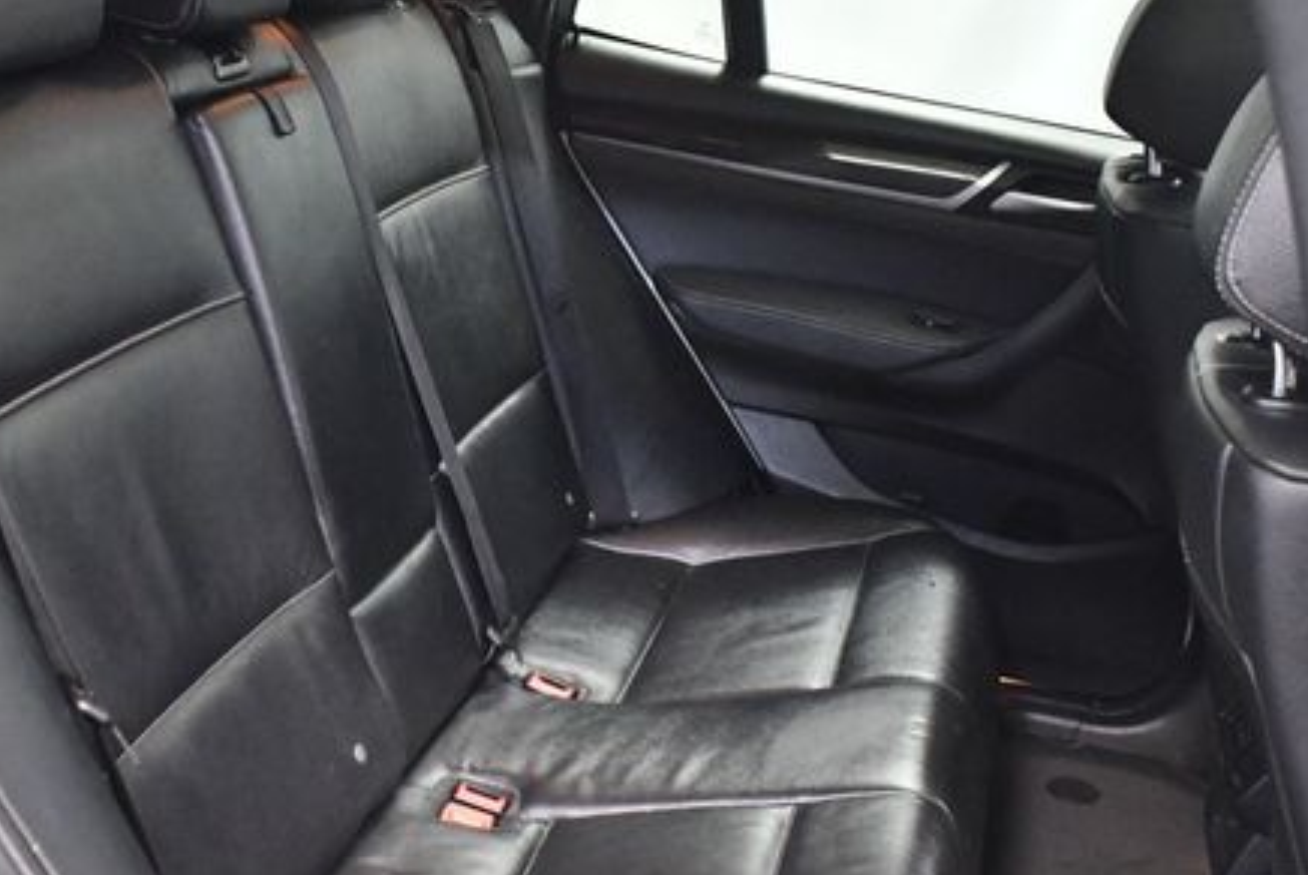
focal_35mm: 53
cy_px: 586
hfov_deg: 37.4
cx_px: 550
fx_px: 1928
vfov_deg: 25.4
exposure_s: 1/60
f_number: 3.5
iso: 5000
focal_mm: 18
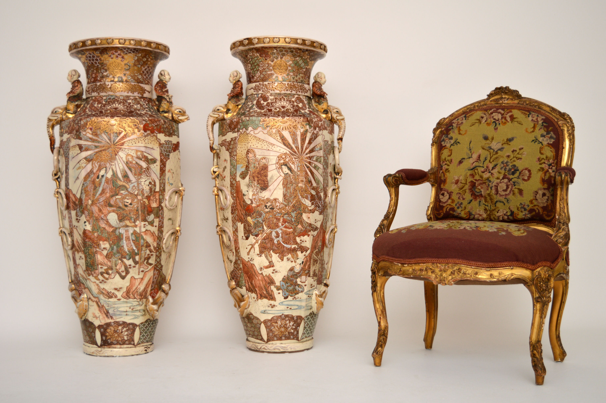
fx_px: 807
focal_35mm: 48
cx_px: 303
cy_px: 202
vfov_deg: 28.0
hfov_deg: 41.1
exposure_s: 1/200
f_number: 4.5
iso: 100
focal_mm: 32
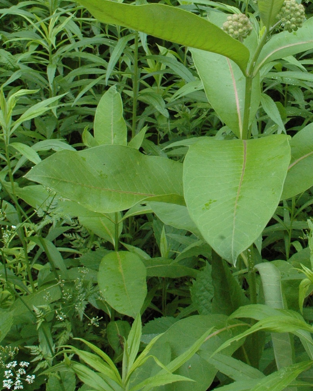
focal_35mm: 57
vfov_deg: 32.6
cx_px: 253
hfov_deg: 26.2
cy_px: 121
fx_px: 660
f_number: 16
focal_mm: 18
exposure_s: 1/50
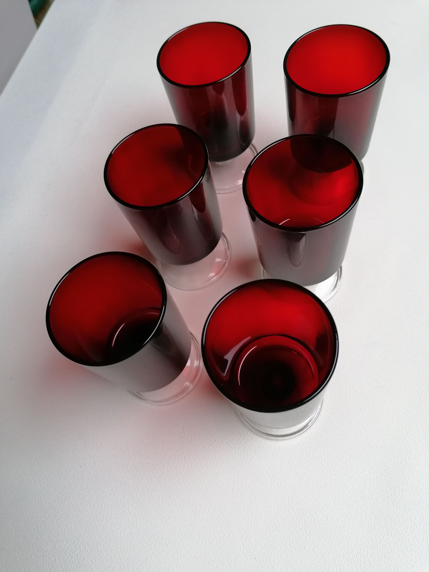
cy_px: 286
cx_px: 214
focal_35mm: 27
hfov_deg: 51.4
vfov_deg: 65.3
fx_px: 446
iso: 200
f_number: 1.8
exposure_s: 1/33.3
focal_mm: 4.75
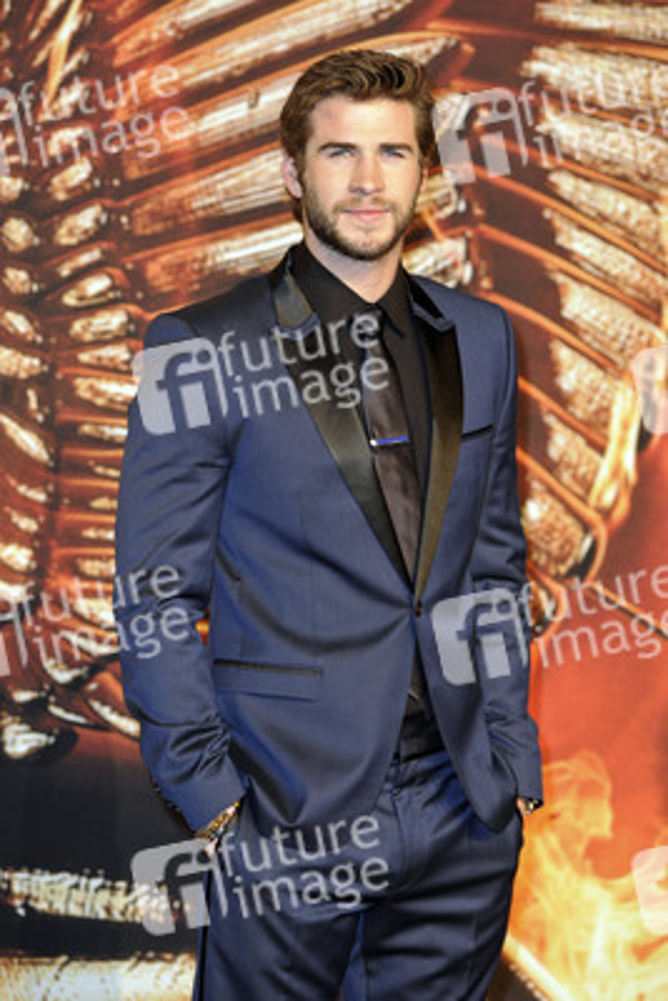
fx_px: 3337
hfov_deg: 11.4
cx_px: 334
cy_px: 500
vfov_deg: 17.1
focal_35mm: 120
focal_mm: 120
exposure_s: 1/80
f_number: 5
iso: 800
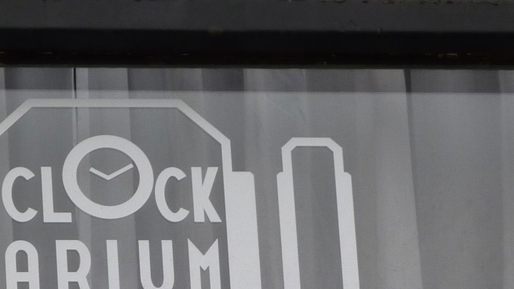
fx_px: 5848
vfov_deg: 2.8
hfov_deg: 5.0
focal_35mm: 429
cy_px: 305
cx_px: 137
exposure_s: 1/200
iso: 80
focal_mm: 22.5
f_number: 4.5
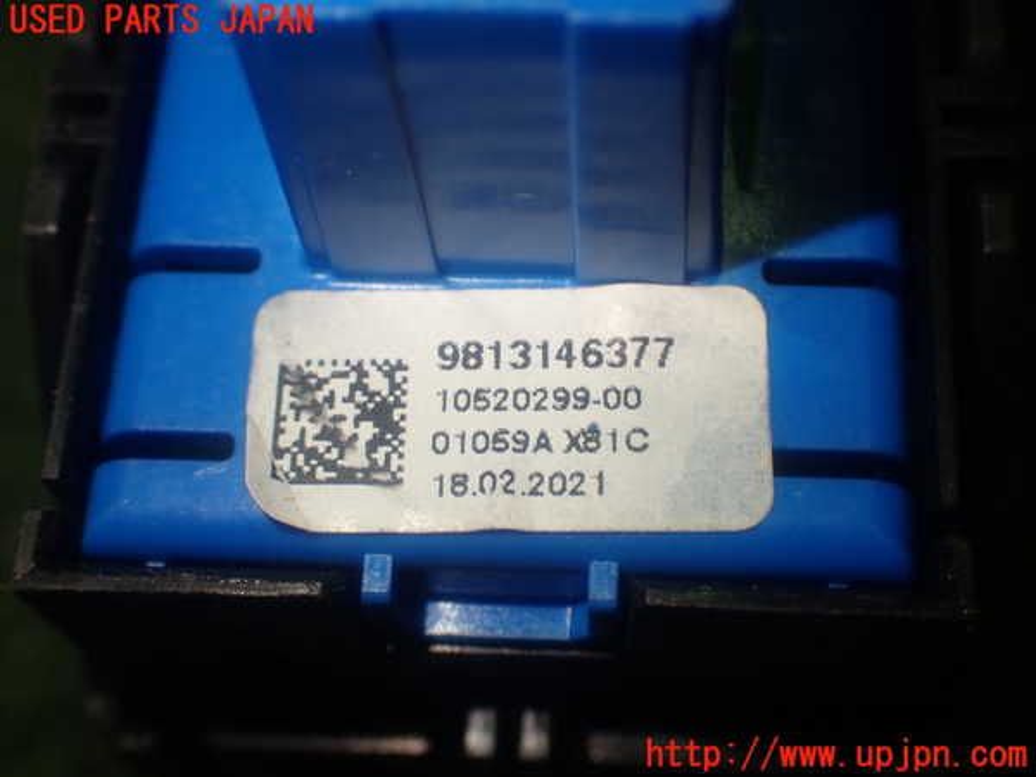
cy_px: 388
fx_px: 1616
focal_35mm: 54
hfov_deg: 35.5
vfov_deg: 27.0
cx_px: 518
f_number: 3.3
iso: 200
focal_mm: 9.65
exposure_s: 1/100
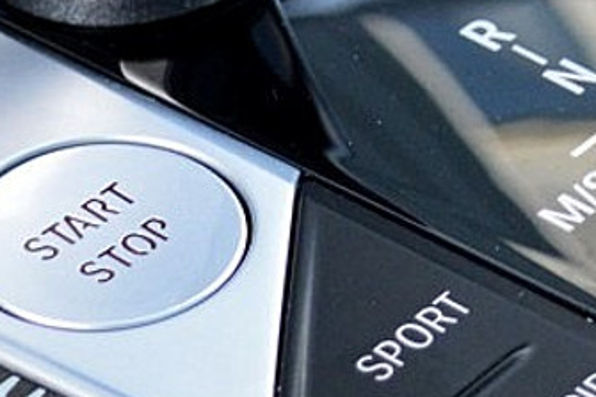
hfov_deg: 6.0
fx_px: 5692
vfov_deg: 4.0
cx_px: 744
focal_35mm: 344
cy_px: -239
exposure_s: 1/60
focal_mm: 40
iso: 800
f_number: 5
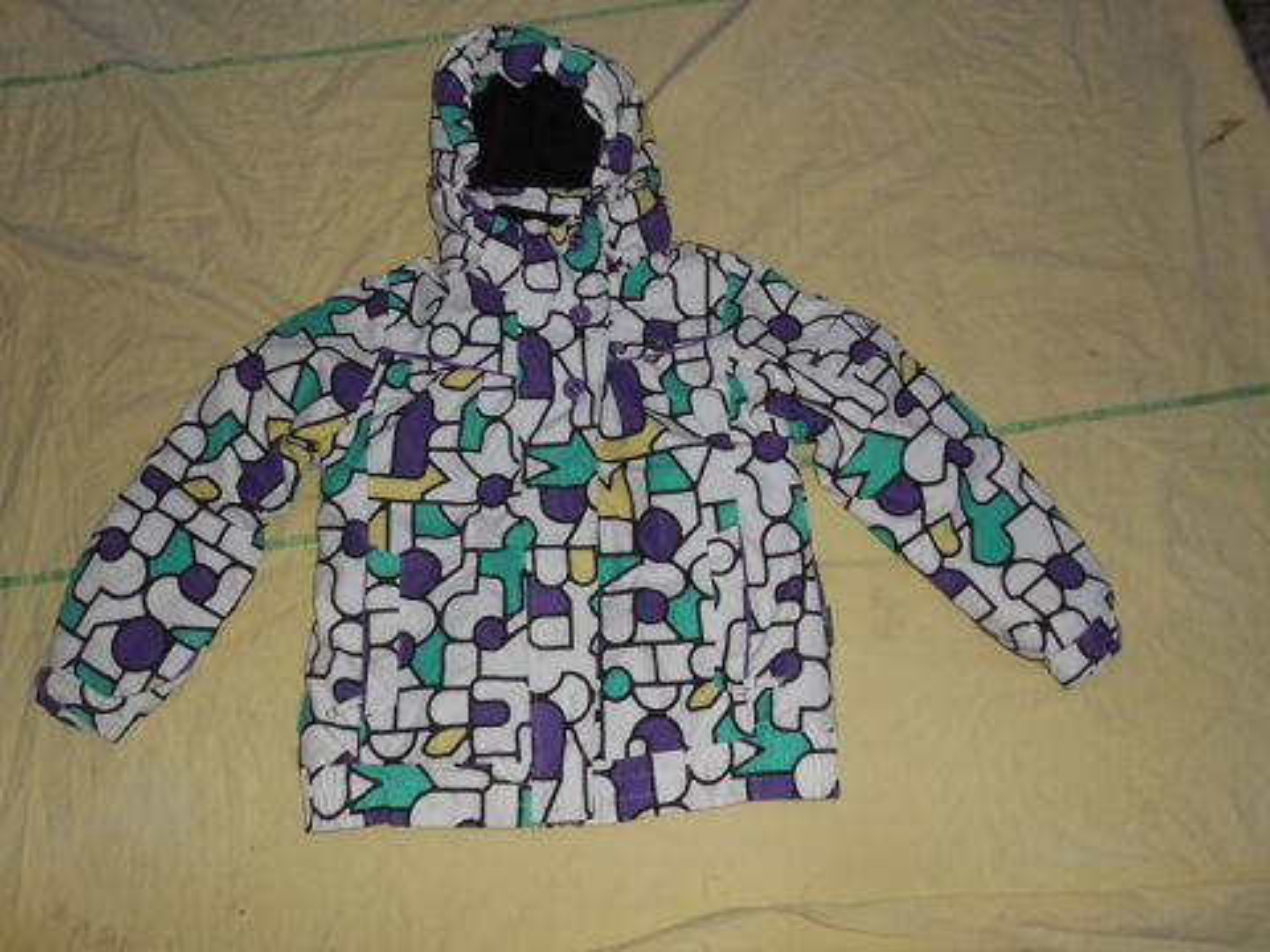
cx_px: 635
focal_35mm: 26
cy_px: 476
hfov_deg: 67.3
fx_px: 954
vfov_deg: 53.1
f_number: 3.5
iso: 125
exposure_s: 1/25
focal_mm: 4.6
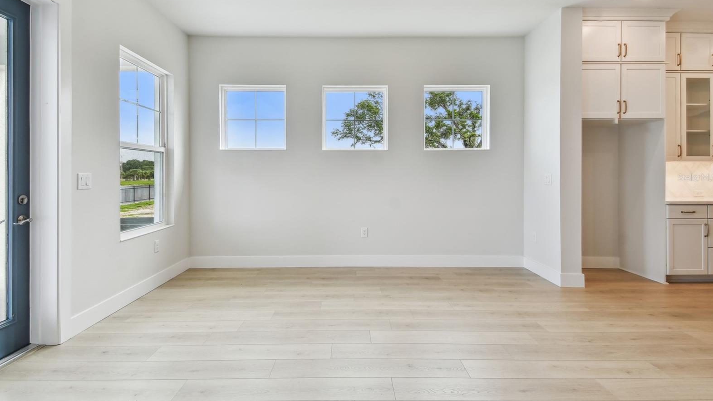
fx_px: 303
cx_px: 355
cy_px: 177
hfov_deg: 99.4
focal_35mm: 16
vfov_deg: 66.9
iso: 100
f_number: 7.1
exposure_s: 1/160
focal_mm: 10
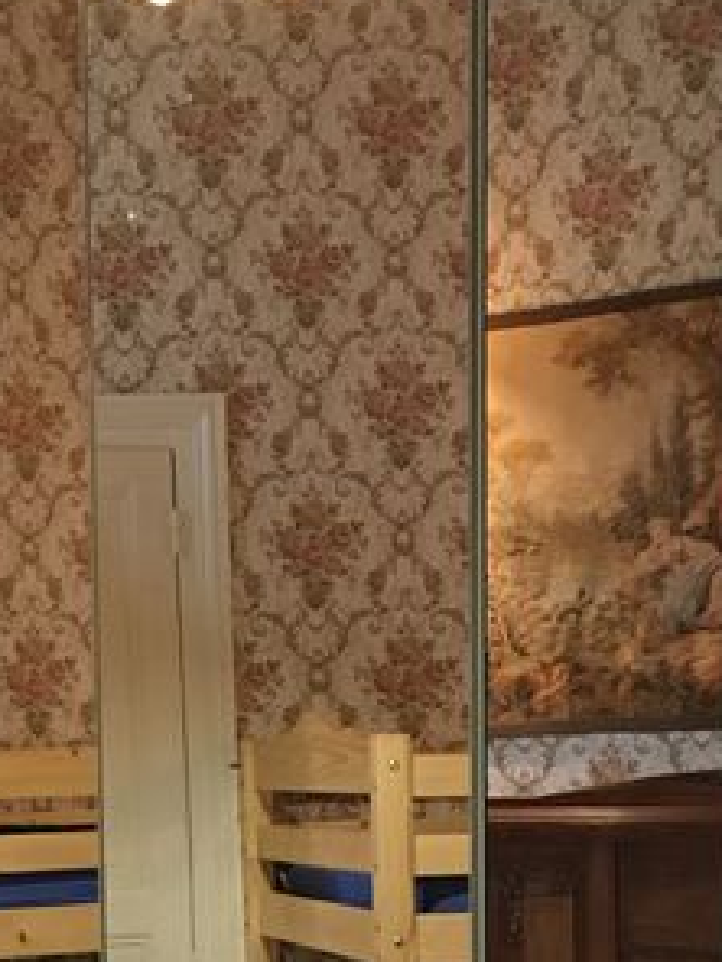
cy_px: 1060
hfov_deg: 14.9
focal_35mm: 98
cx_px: 33
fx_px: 2725
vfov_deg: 19.2
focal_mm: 4.15
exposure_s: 1/17
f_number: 2.2
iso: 200
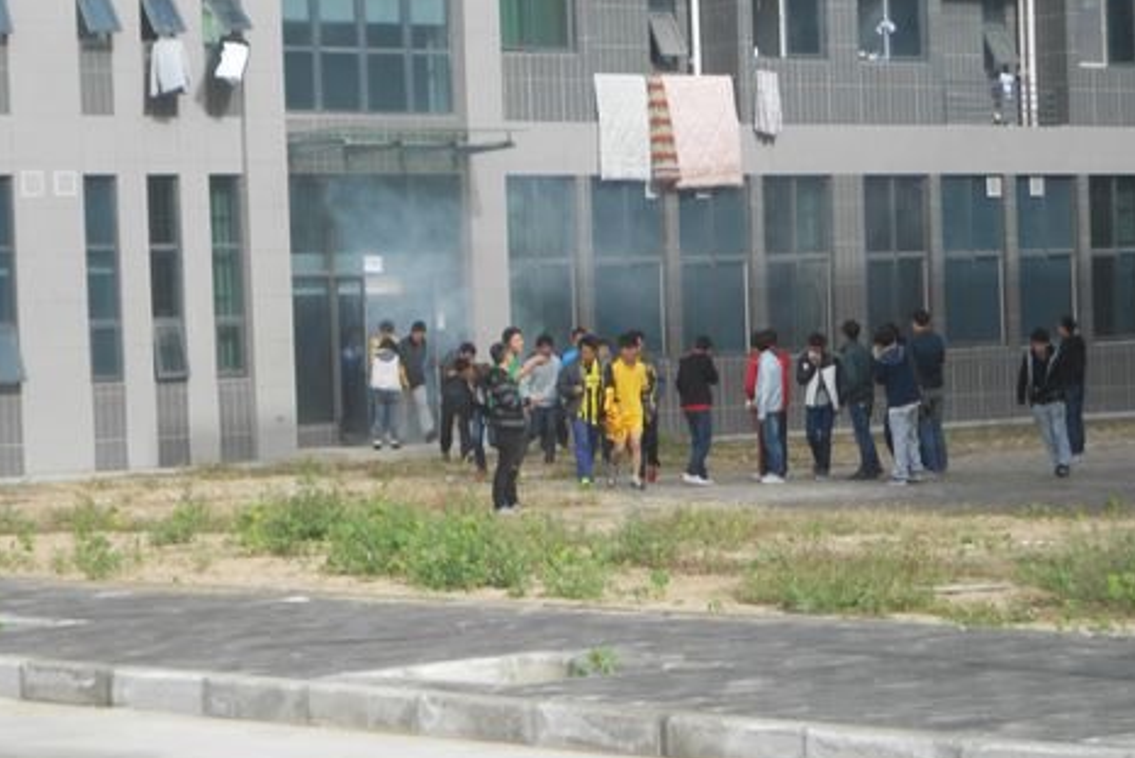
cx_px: 548
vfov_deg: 10.9
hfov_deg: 16.3
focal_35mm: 126
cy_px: 433
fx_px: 3974
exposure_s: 1/160
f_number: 6
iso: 80
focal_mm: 20.1
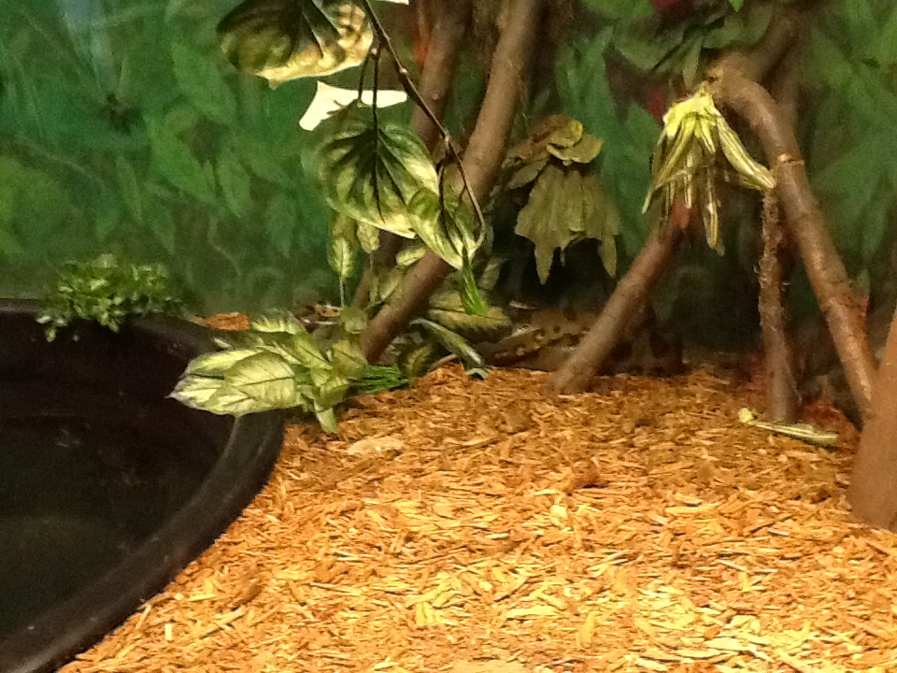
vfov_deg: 44.2
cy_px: 336
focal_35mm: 32
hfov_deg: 56.8
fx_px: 829
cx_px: 448
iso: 500
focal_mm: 2.03
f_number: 2.4
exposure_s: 1/20
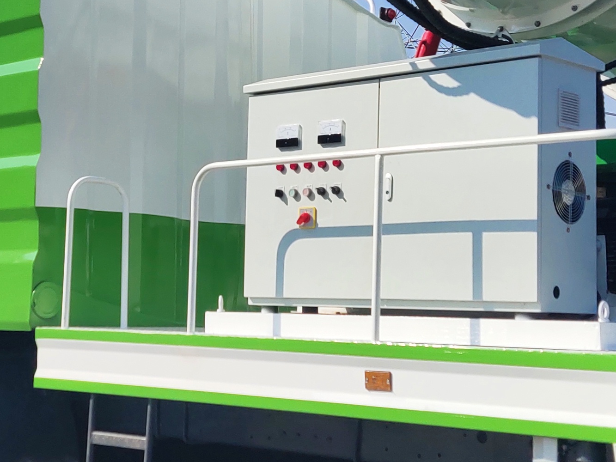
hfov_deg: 18.2
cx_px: 211
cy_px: 182
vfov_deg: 13.7
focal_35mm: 108
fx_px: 1922
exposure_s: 1/1738
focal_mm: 4.74
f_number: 1.79
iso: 50
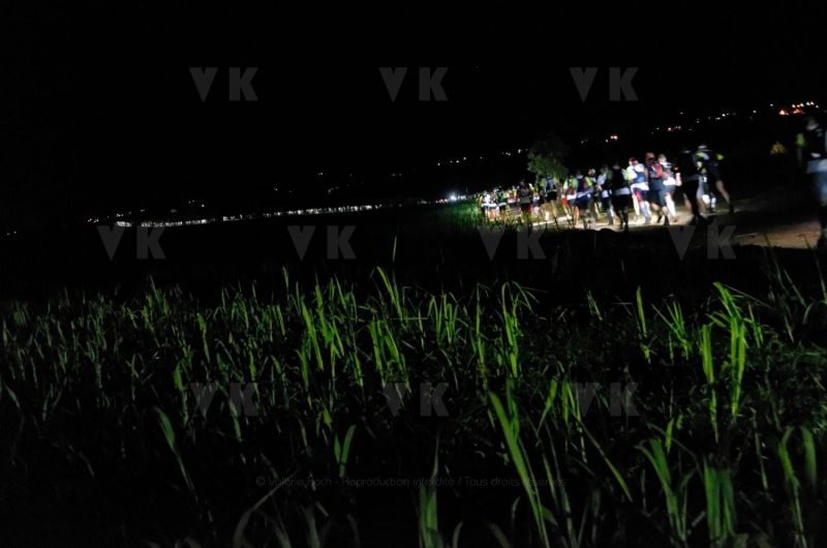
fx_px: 825
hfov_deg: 53.2
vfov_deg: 36.7
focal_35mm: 36
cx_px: 414
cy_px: 274
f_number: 3.5
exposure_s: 1/15
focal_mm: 24
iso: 6400
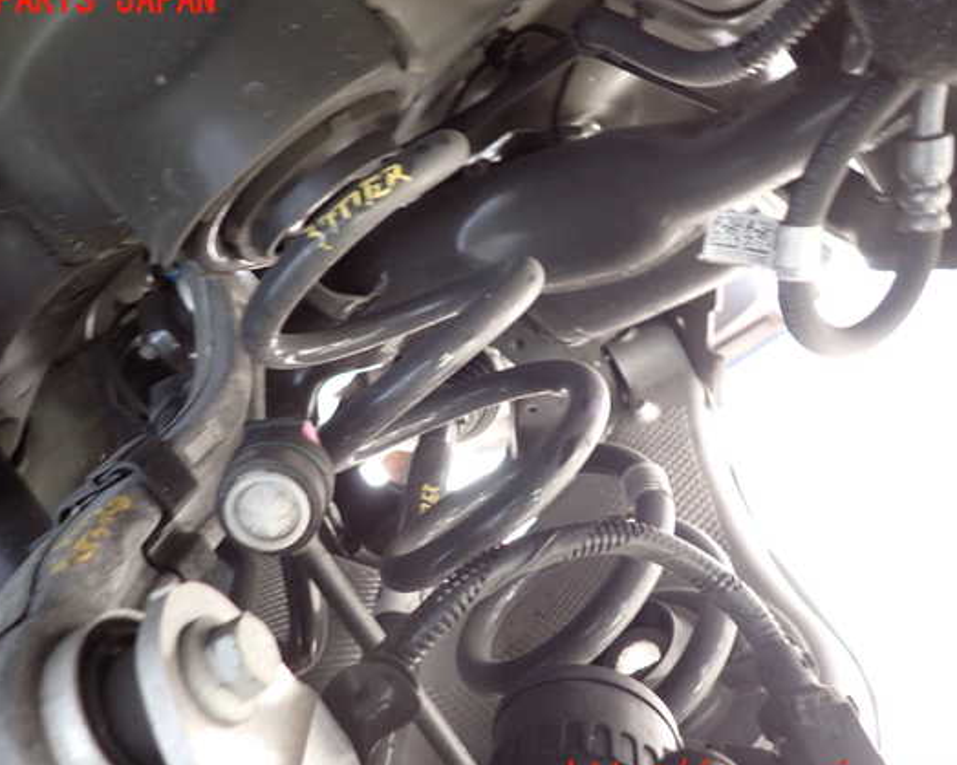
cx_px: 432
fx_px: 793
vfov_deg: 51.5
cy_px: 390
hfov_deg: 62.1
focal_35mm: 28
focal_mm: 4.5
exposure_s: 1/30
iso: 200
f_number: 2
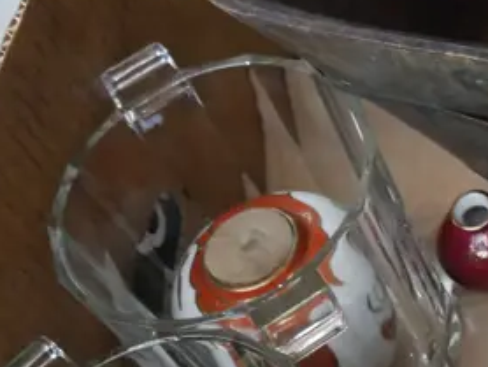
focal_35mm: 103
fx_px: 1453
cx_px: 750
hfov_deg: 17.1
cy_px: 199
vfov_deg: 14.4
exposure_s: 1/60
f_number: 3.5
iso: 3200
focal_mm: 14
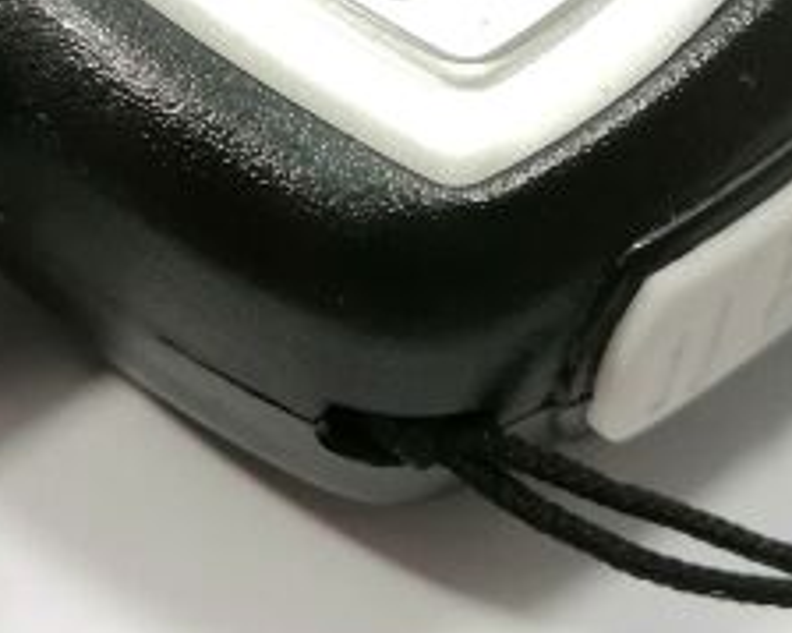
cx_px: 258
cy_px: -58
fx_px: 2038
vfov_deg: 17.1
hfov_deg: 21.9
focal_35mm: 87
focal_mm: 3.95
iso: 50
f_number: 1.8
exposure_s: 1/139
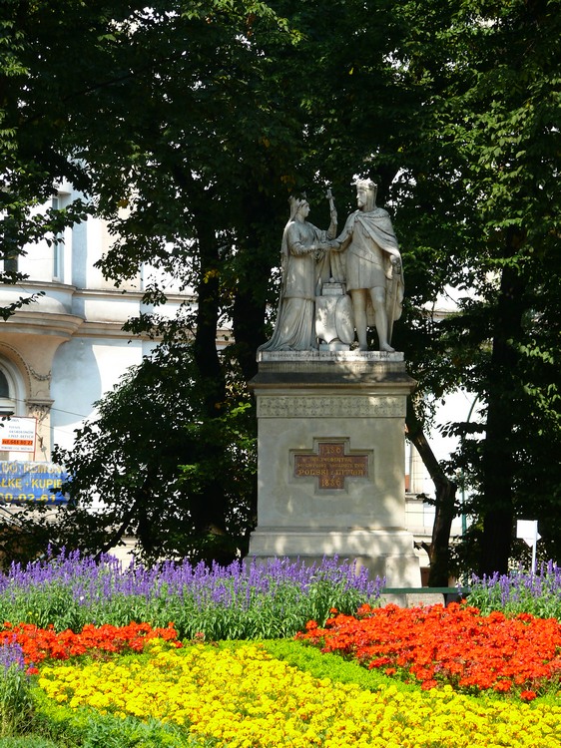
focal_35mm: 179
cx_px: 280
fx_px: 3870
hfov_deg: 8.3
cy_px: 374
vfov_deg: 11.0
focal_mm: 37.9
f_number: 4
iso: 100
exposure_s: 1/125
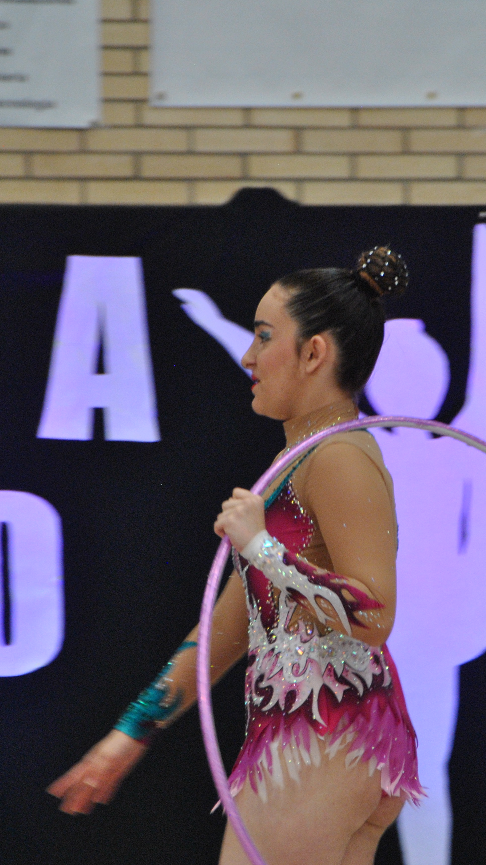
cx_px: 317
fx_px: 10792
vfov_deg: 4.6
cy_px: 432
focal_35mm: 471
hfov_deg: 2.6
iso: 800
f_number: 6.3
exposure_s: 1/100
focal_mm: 200
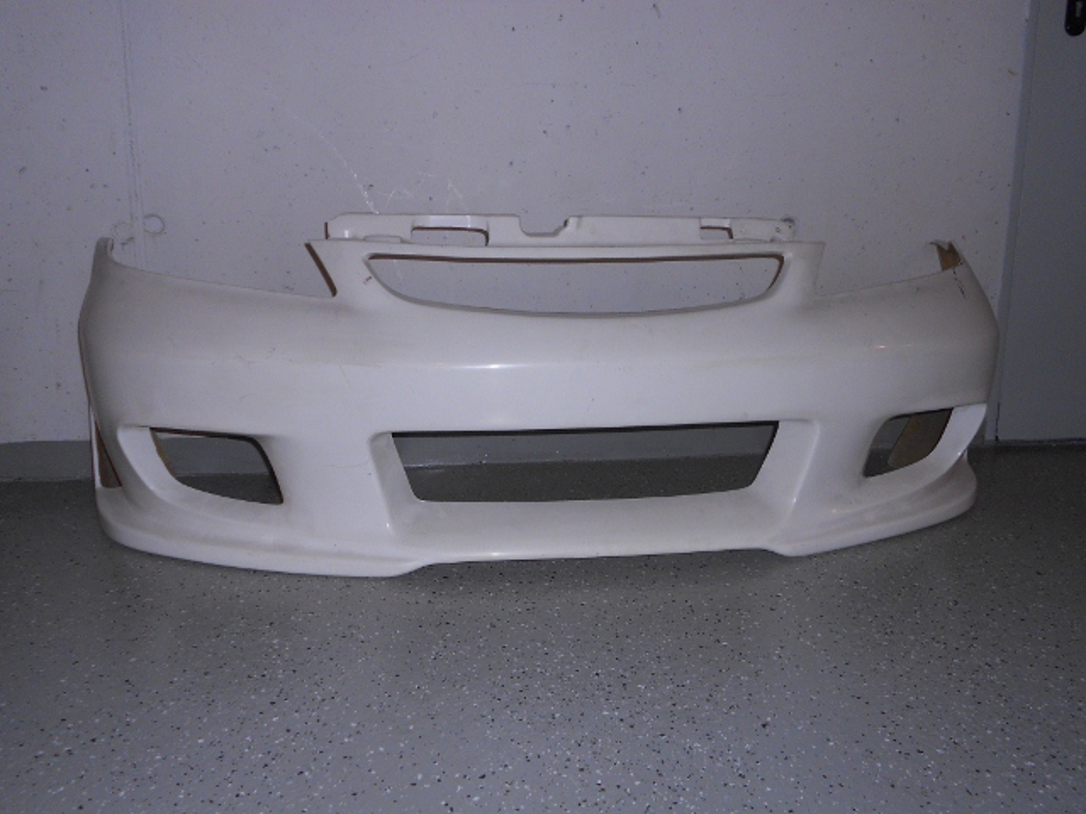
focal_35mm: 29
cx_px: 543
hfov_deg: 61.7
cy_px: 407
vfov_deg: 48.2
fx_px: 910
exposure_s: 1/25
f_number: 3.4
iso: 100
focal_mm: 5.1
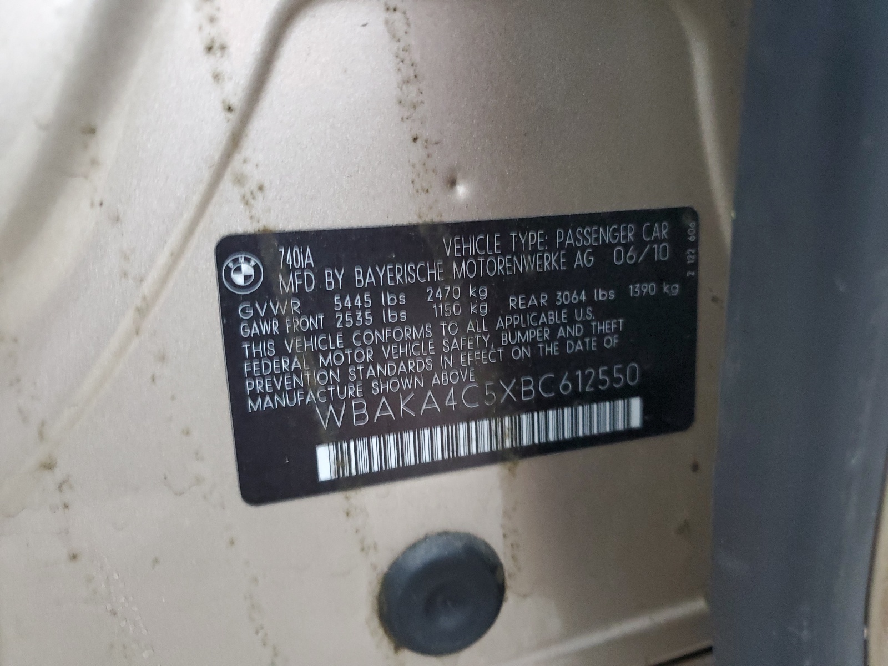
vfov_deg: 53.1
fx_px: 667
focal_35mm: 26
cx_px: 444
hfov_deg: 67.3
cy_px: 333
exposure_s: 1/20
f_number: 1.5
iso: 321
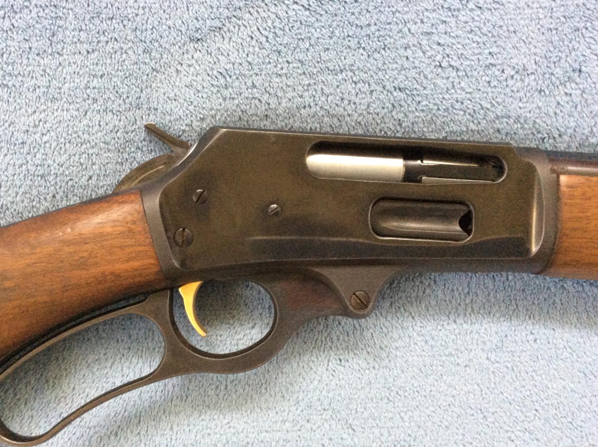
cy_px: 236
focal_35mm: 36
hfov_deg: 51.4
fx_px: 621
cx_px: 275
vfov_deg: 39.5
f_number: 2.4
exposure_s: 1/24
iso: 320
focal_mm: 3.3
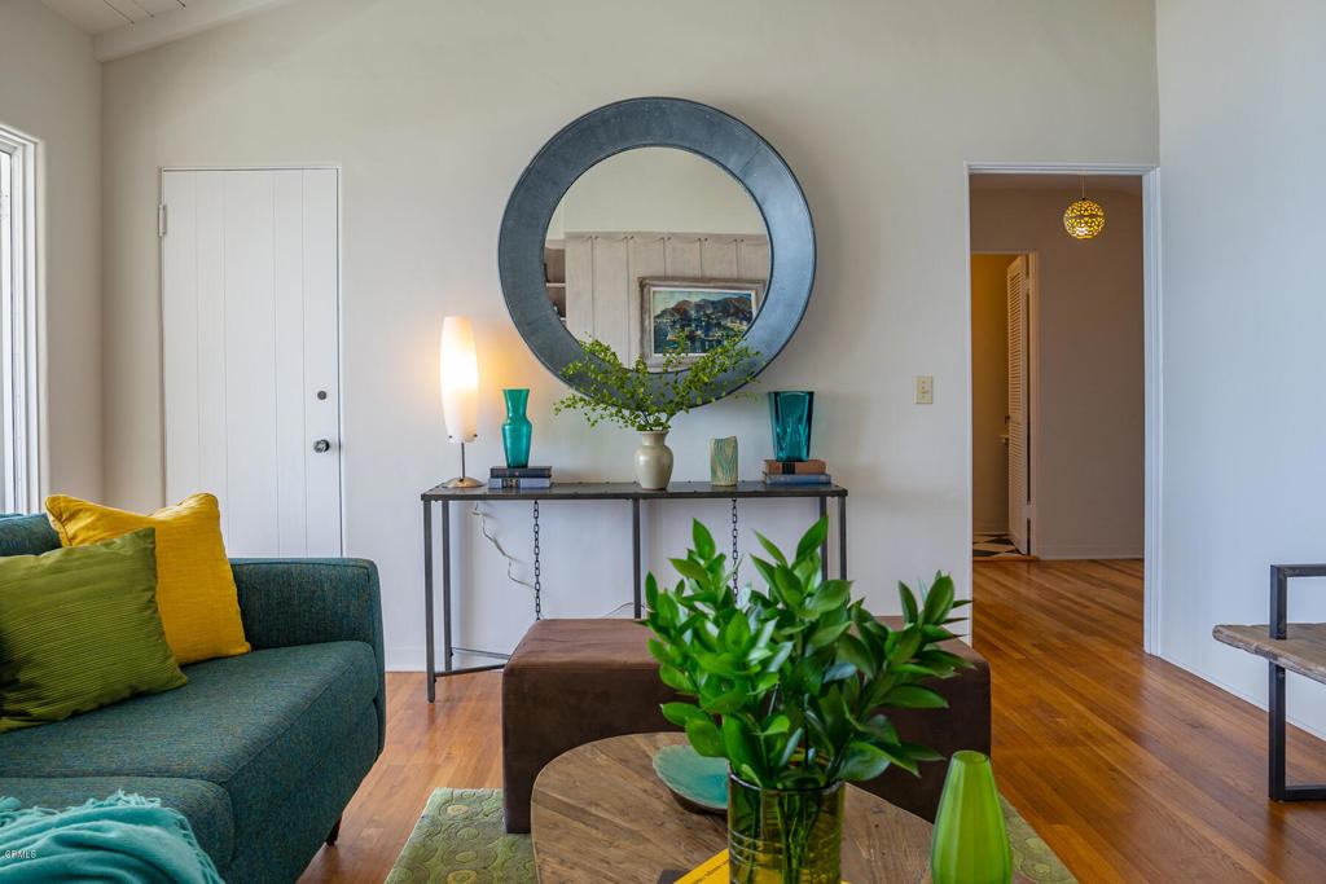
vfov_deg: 53.1
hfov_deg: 73.7
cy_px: 442
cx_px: 663
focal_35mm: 24
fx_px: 884
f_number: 3.5
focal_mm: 16
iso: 320
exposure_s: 1/125
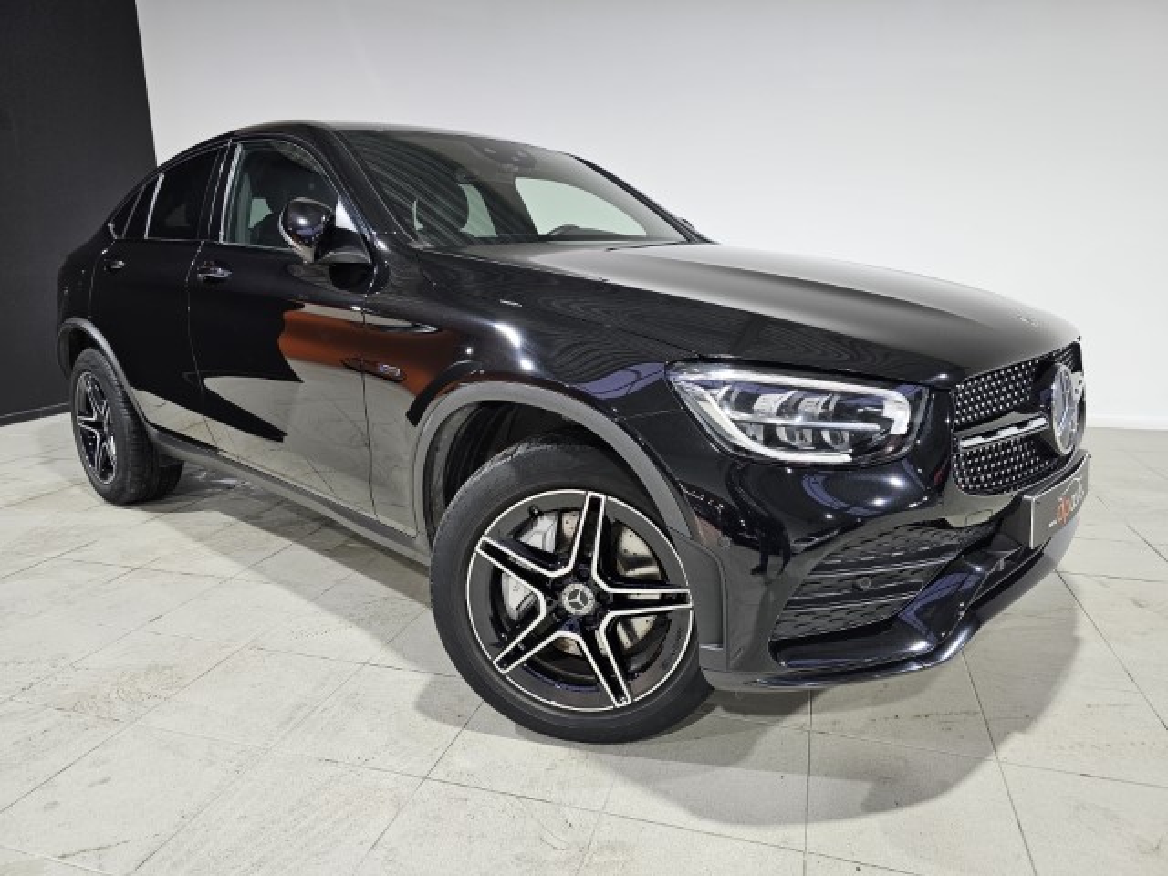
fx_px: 776
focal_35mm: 23
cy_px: 438
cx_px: 584
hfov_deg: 73.9
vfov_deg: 58.9
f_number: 1.7
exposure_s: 1/100
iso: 160
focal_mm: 6.3
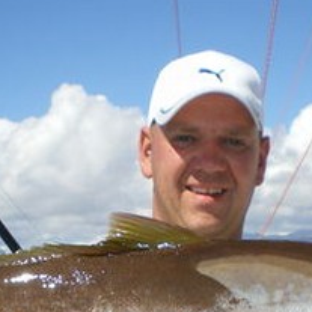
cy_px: 297
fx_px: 989
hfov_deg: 17.9
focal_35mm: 97
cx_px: 146
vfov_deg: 17.6
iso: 50
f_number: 4.6
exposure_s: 1/640
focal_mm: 6.3
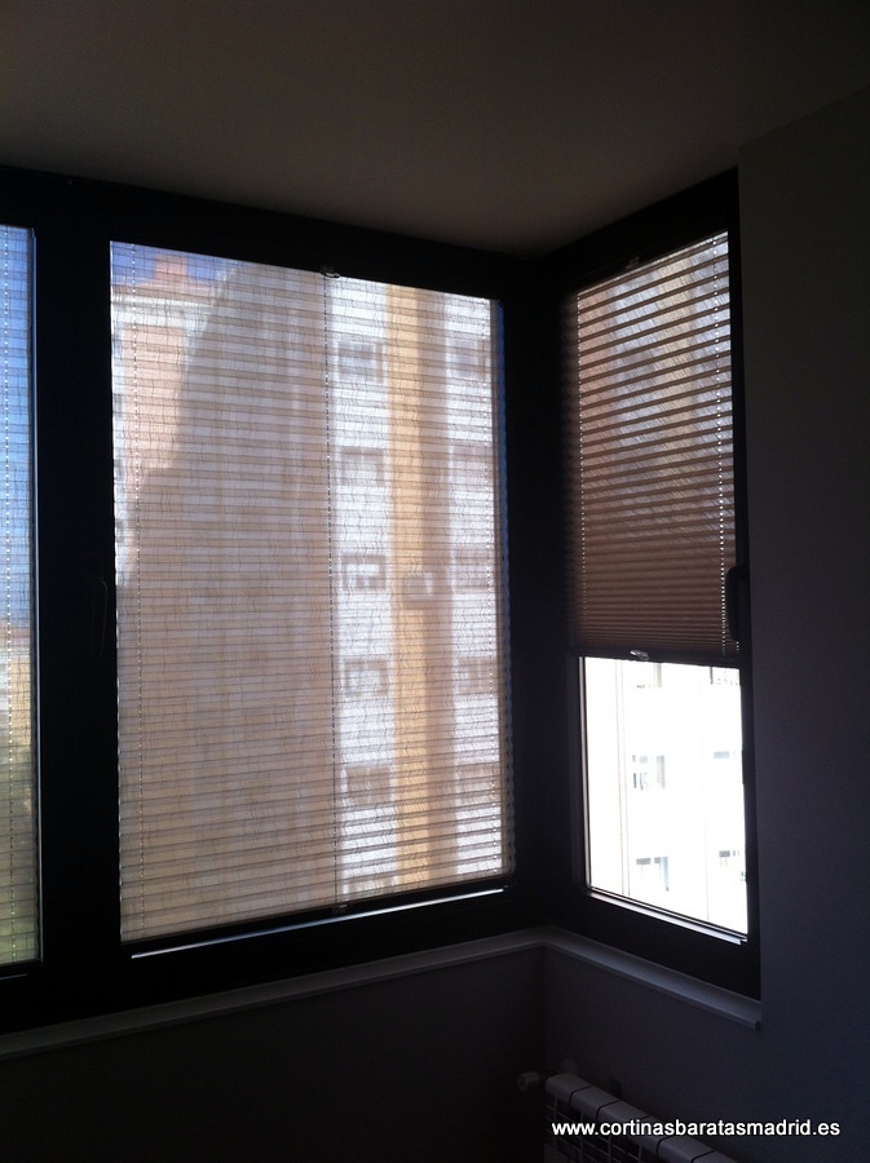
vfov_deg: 52.7
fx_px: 1175
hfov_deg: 40.6
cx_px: 435
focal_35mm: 35
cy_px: 582
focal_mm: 3.85
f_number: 2.8
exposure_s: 1/287
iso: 80
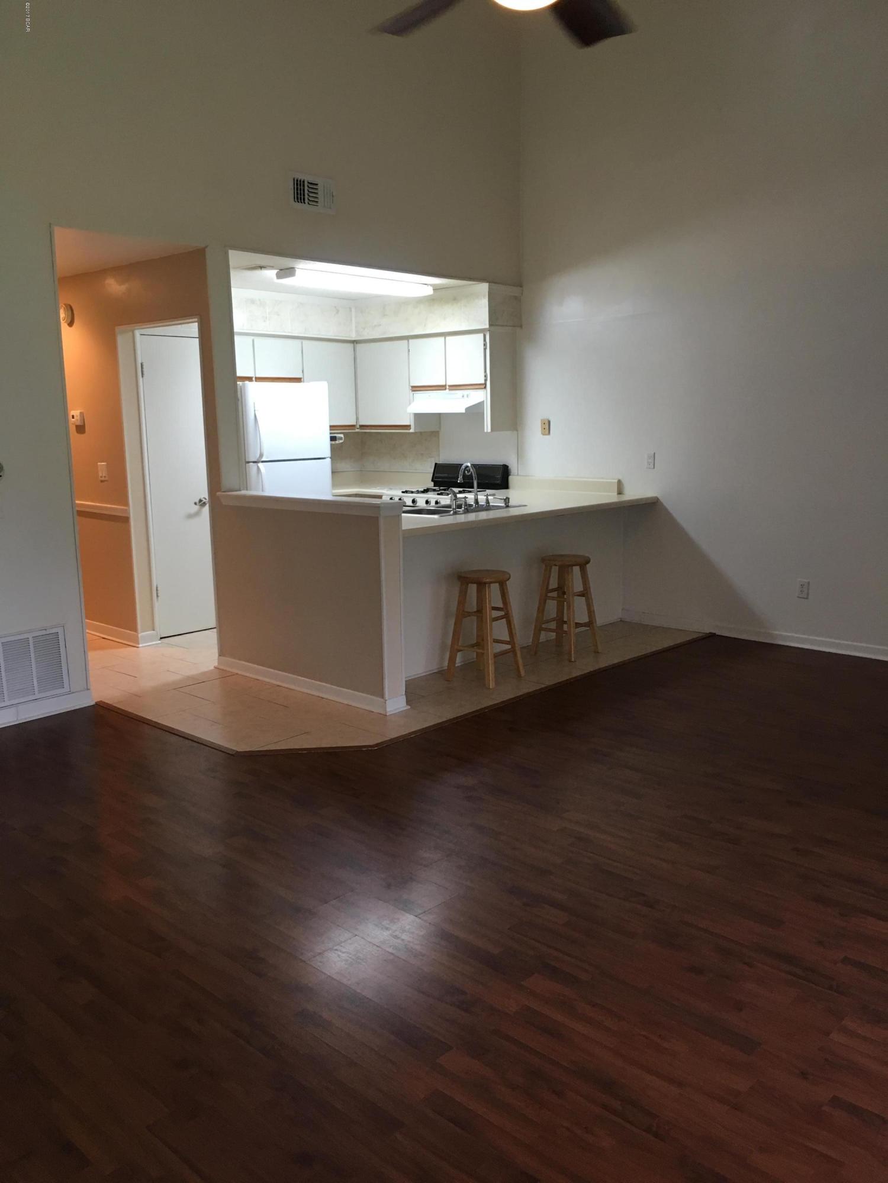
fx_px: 992
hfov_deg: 48.2
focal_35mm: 29
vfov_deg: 61.7
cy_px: 592
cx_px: 444
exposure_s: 1/30
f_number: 2.2
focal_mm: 4.15
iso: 100
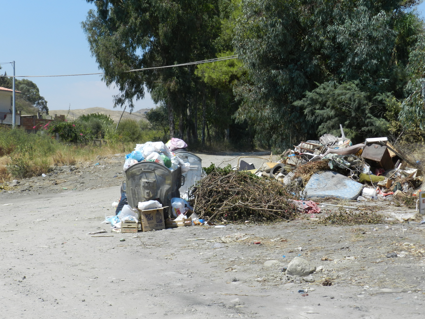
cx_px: 212
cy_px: 160
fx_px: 651
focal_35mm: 53
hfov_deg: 36.2
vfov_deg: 27.5
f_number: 4.4
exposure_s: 1/1000
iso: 160
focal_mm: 9.4
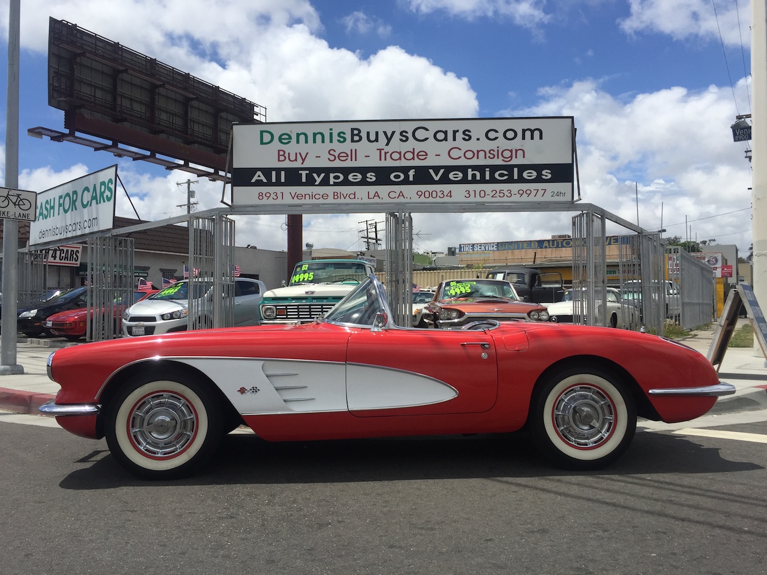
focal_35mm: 29
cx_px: 384
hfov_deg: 61.7
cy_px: 288
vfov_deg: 48.2
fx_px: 643
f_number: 2.2
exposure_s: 1/3300
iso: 32
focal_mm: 4.15
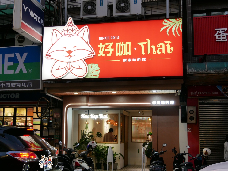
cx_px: 114
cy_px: 86
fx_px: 250
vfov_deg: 37.7
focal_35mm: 38
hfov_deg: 49.0
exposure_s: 1/60
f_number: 3.8
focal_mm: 19
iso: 400
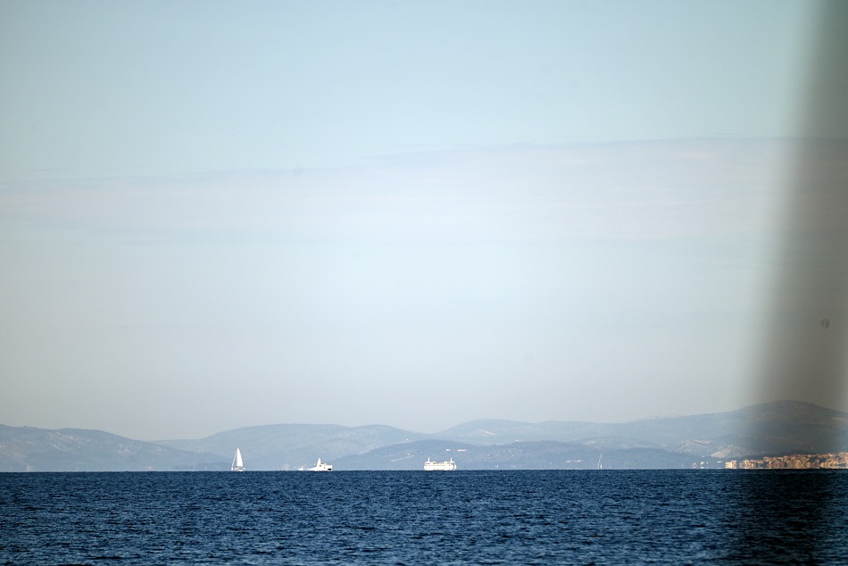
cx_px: 424
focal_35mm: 300
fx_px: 7068
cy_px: 283
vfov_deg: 4.6
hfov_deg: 6.9
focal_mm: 300
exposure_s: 1/1000
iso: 100
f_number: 6.3
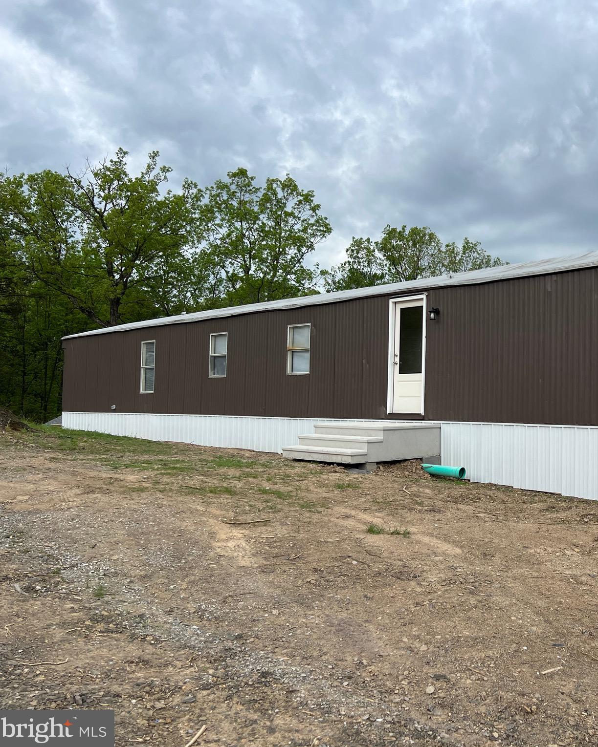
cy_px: 375
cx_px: 493
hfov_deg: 41.2
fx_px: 752
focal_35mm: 34
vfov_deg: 52.8
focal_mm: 5.7
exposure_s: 1/3077
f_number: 1.5
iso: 50
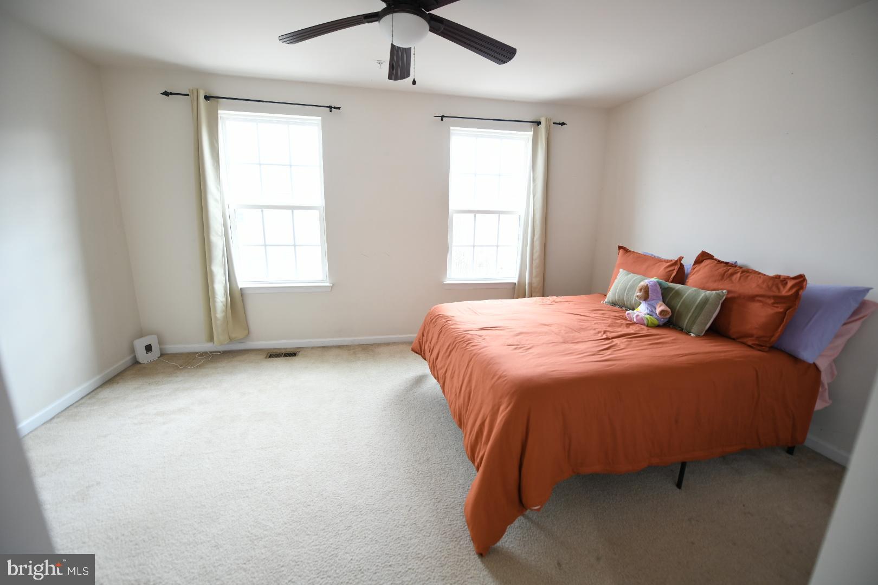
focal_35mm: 14
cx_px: 439
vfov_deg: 81.2
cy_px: 292
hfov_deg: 104.3
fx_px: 341
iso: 500
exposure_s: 1/100
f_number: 2.8
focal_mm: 14
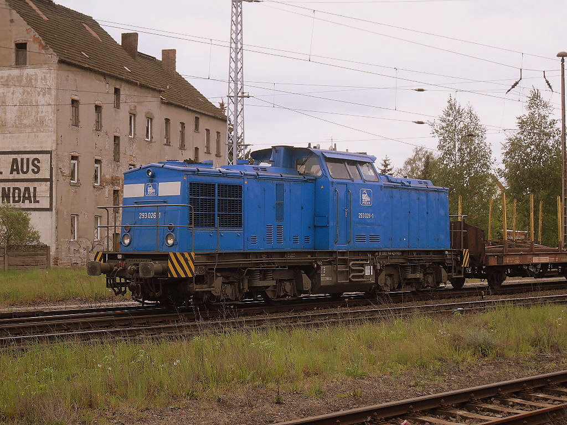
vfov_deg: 21.3
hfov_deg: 28.2
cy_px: 212
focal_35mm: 69
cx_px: 284
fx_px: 1130
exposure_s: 1/350
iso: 80
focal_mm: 11.8
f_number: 4
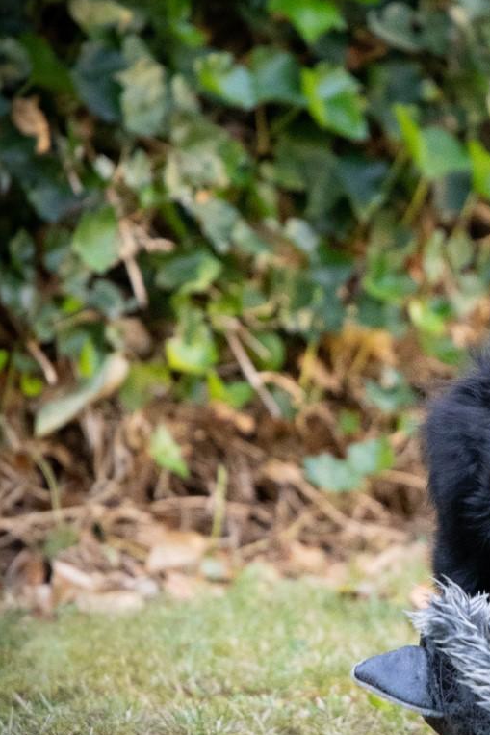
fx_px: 4550
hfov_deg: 6.1
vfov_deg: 9.2
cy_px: 511
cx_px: 501
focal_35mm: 223
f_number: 5
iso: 3200
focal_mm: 70
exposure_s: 1/500
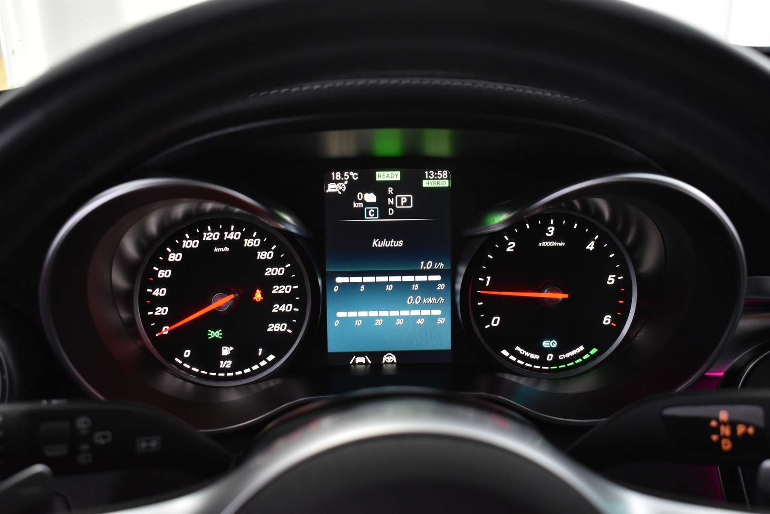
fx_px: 866
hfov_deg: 47.9
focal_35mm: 40
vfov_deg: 33.0
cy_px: 257
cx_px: 385
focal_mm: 27
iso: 1250
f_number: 5.6
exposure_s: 1/15
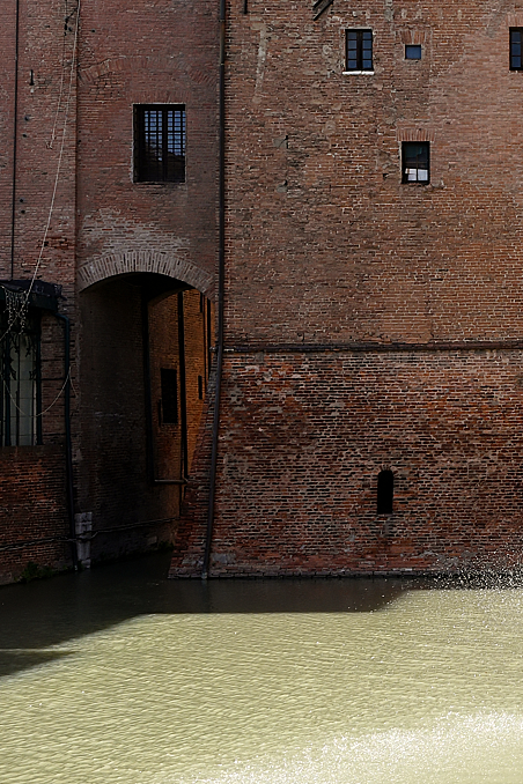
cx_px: 688
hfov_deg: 18.5
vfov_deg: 29.6
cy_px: 326
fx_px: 1482
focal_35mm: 68
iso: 100
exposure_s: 1/250
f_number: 6.3
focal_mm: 16
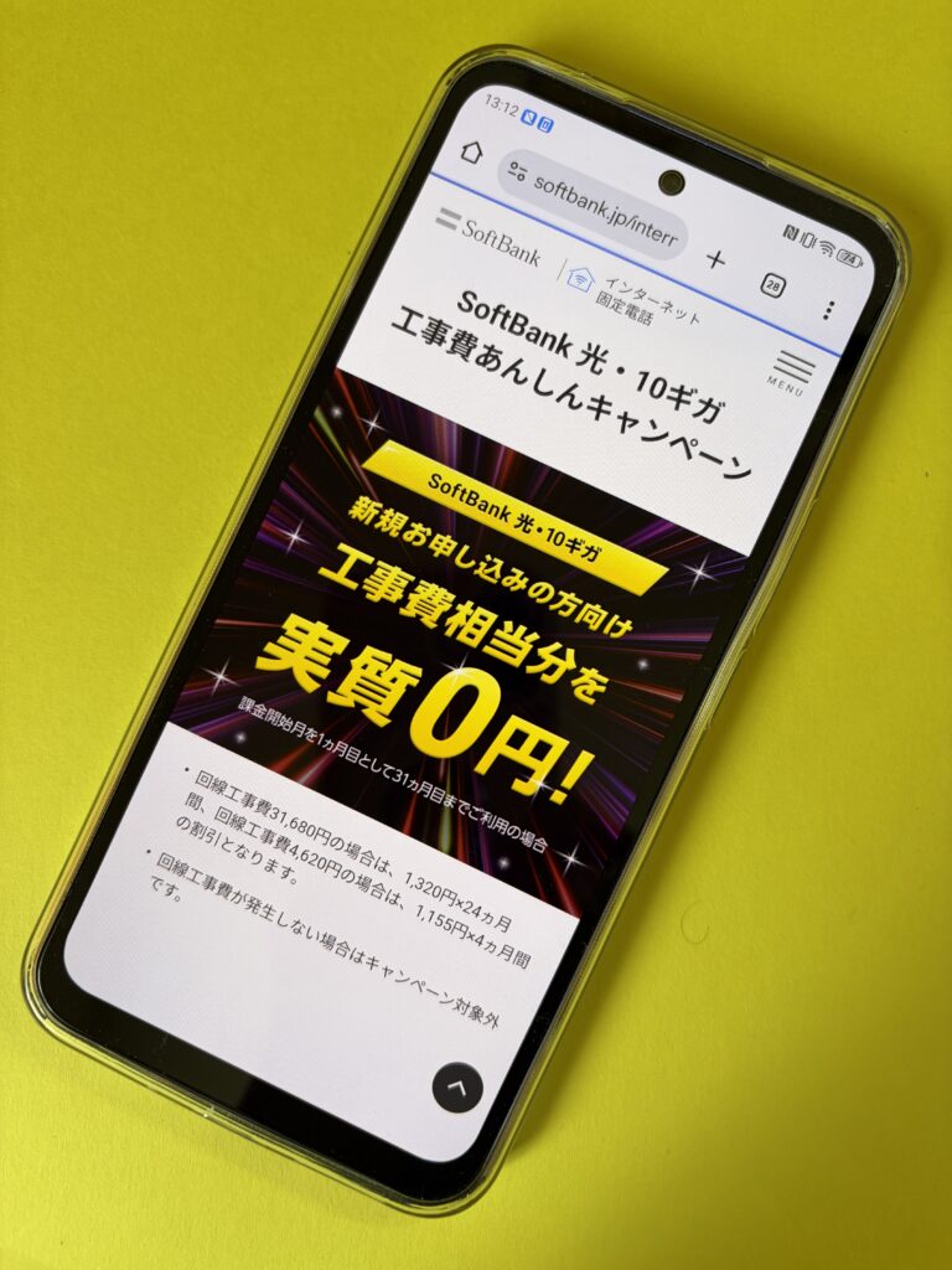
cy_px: 635
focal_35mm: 26
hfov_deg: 53.1
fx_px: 953
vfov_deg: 67.3
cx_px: 476
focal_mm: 5.96
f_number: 1.6
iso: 100
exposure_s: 1/80
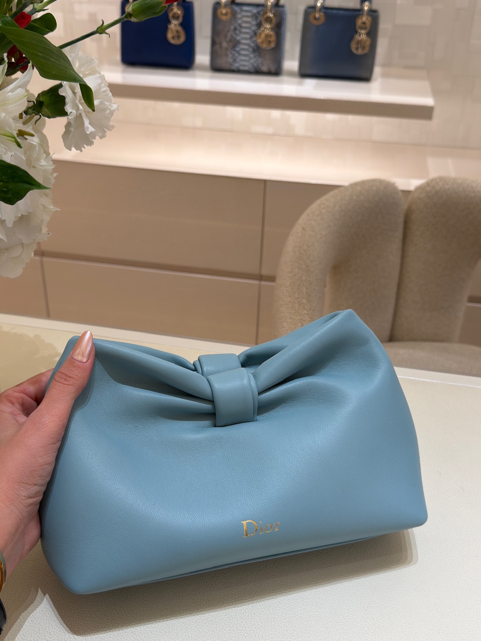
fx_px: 704
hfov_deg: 37.7
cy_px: 324
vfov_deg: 49.0
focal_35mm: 38
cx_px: 237
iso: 64
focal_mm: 6.76
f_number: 1.78
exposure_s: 1/163
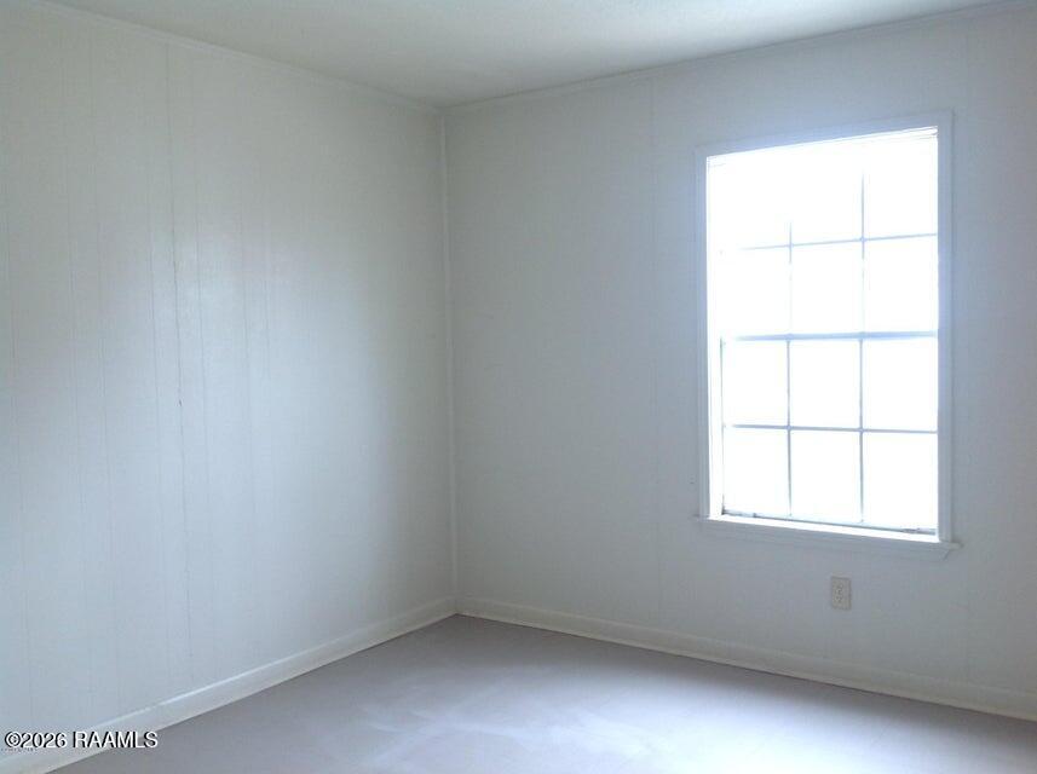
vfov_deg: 40.6
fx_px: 1047
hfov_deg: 52.7
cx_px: 518
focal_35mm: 35
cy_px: 387
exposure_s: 1/15
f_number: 2.4
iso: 64
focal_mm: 4.28
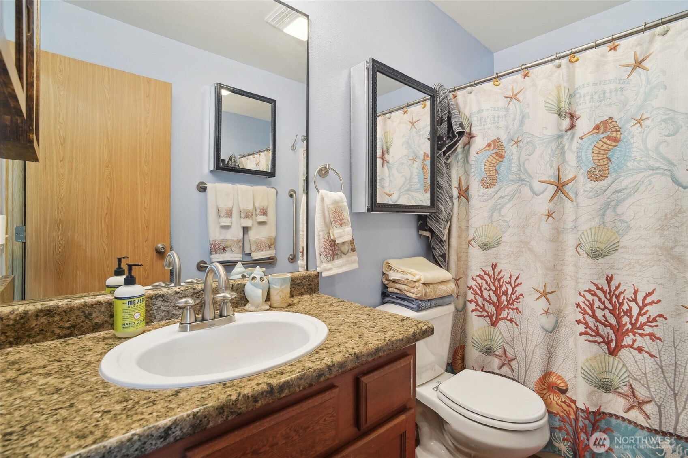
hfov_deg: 96.7
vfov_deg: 73.7
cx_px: 344
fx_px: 306
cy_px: 229
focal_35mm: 16
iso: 1600
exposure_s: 1/13
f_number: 8
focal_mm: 16
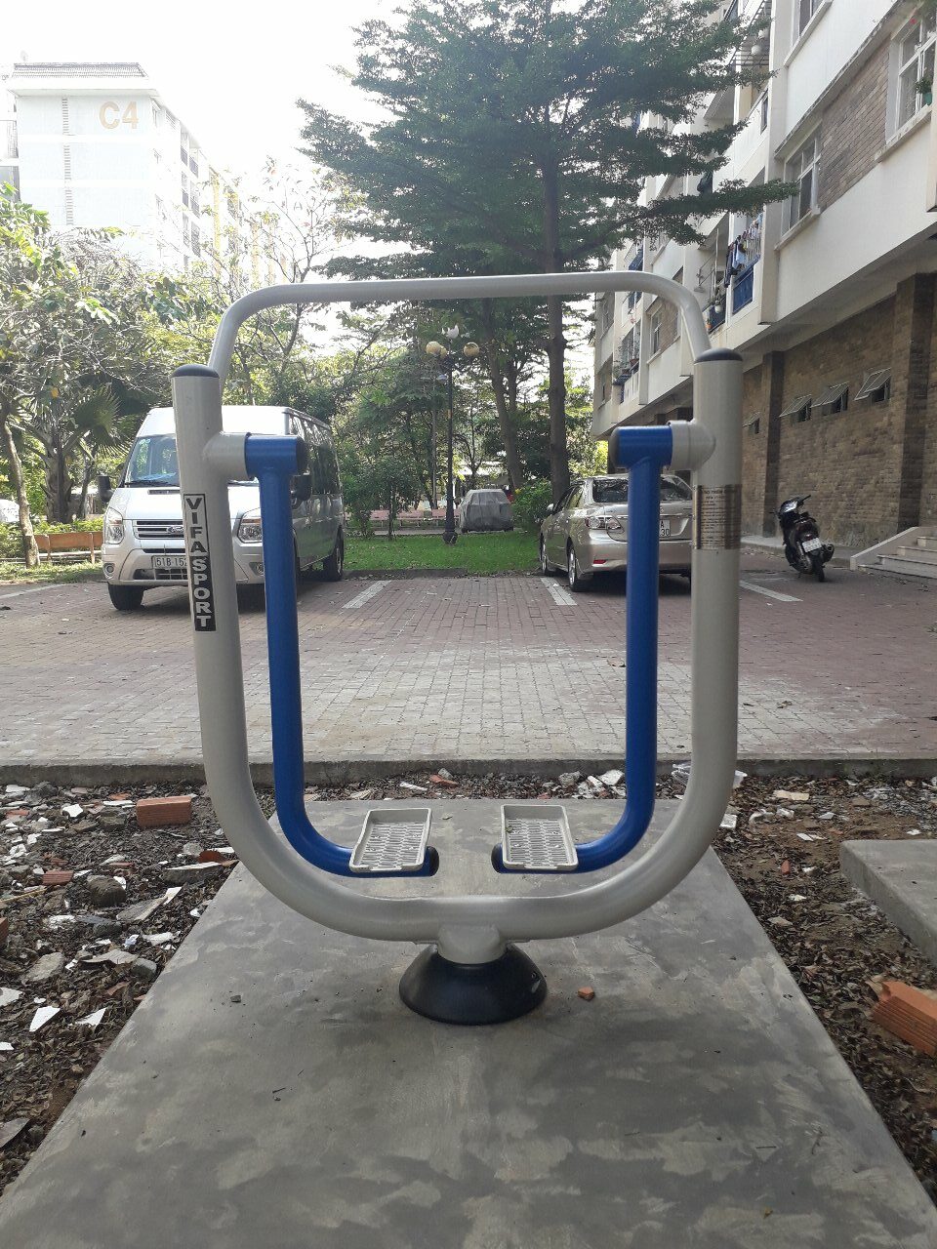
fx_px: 974
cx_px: 468
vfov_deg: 65.3
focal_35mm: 27
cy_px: 624
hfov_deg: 51.4
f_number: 1.9
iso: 40
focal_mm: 3.6
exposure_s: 1/372
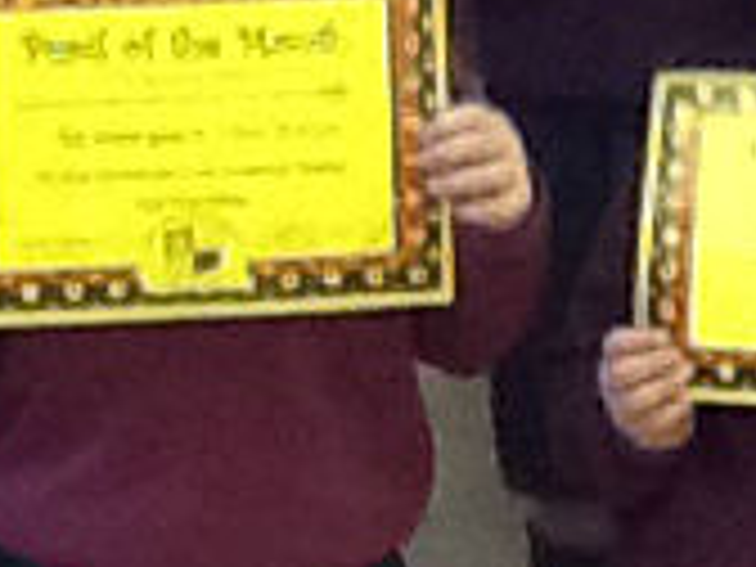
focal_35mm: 251
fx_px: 5482
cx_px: 742
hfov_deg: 7.9
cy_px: 274
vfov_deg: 5.9
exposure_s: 1/30
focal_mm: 2.03
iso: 200
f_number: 2.4
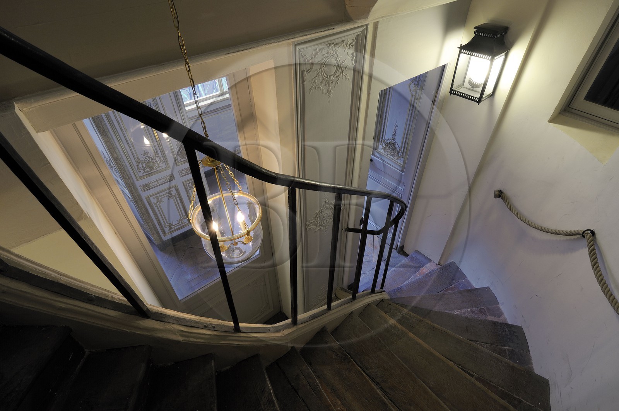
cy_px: 206
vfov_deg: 61.8
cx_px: 310
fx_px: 344
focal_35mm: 20
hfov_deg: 84.0
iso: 200
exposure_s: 2.5
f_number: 16
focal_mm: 20
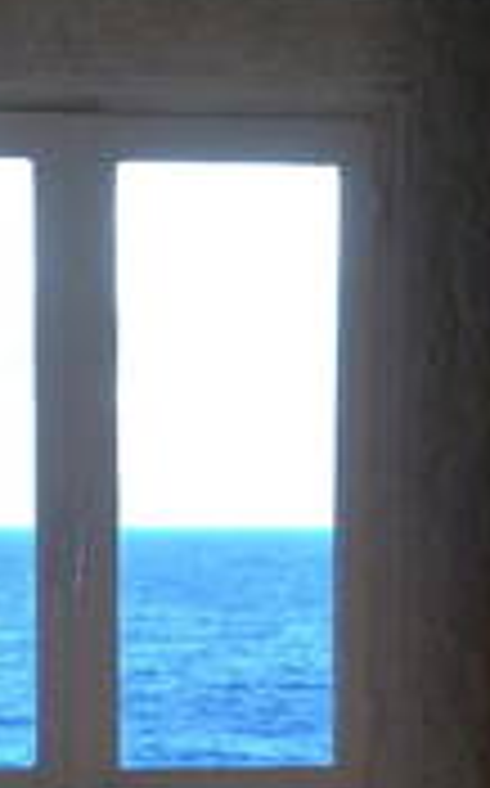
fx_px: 3384
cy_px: 1049
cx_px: 220
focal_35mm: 158
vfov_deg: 12.8
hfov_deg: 8.3
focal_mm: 3.3
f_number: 2.4
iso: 125
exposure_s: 1/24
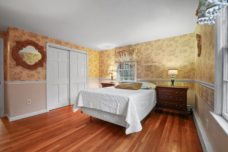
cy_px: 77
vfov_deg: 77.3
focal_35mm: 15
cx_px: 109
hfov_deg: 100.3
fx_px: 95
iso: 200
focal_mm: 14
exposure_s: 1/4
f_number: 2.8
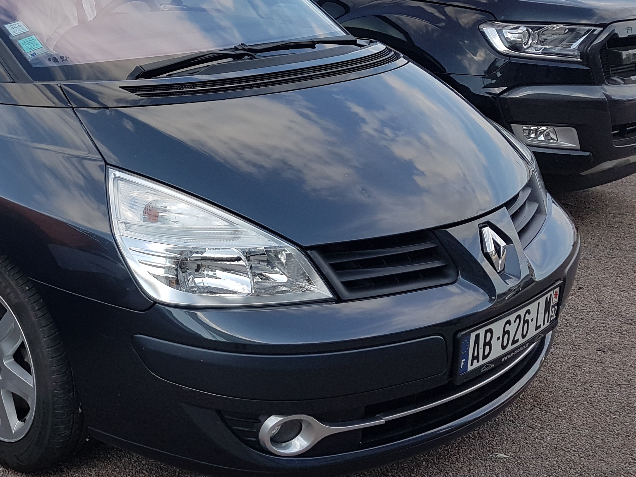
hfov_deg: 38.6
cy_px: 238
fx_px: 845
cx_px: 75
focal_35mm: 46
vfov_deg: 31.5
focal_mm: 4.2
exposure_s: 1/854
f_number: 1.7
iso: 40
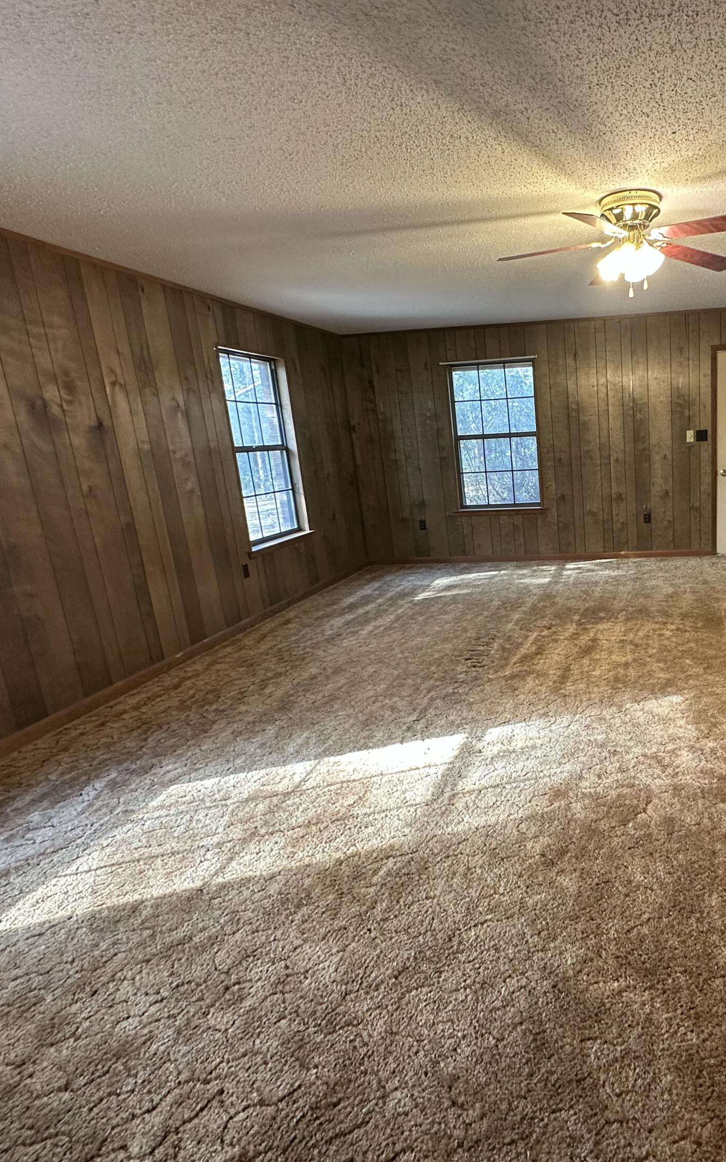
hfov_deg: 55.9
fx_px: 633
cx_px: 568
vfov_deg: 85.1
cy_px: 584
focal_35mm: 20
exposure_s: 1/60
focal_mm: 2.22
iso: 250
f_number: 2.2
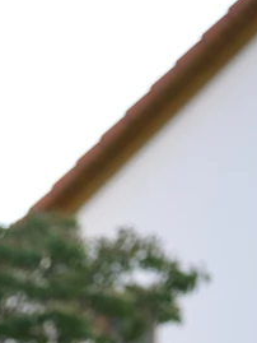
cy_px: 825
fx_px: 1780
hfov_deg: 7.8
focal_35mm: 180
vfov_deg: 9.7
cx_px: -319
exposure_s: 1/640
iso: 320
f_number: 2.8
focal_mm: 36
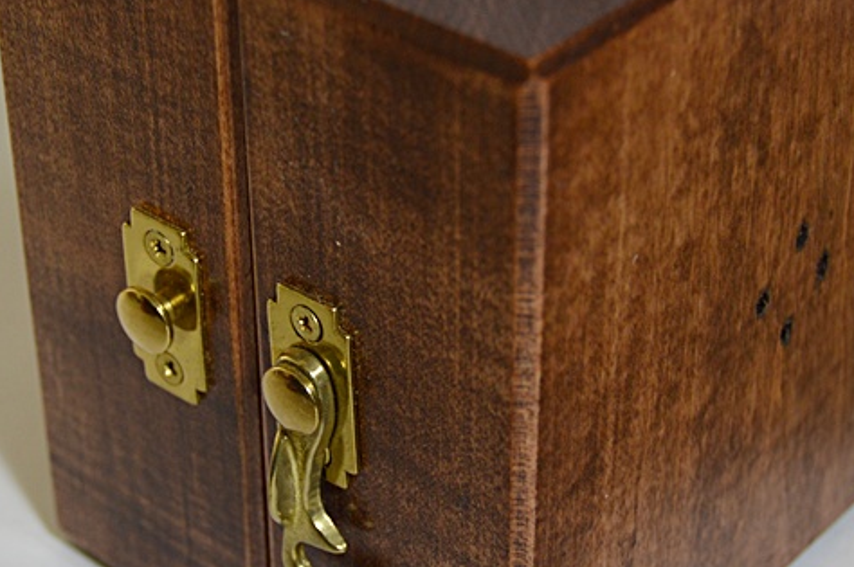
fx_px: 2324
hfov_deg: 20.8
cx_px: 351
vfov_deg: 13.9
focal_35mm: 98
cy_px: 303
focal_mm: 31
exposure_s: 1/60
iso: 450
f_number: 4.2
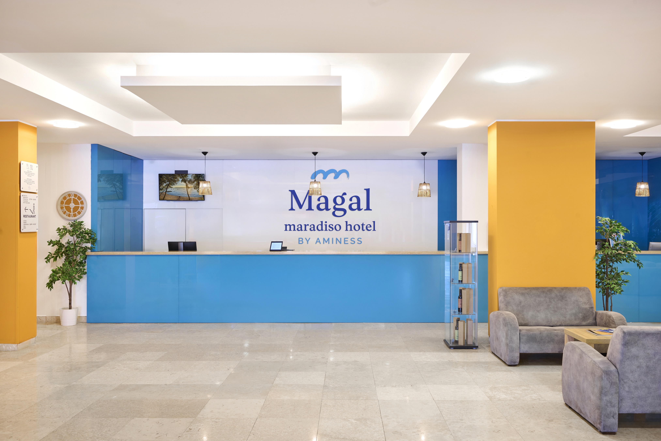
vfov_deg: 43.6
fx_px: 551
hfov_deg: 61.9
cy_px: 220
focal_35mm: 30
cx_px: 330
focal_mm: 30
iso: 64
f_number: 9
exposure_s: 1.3
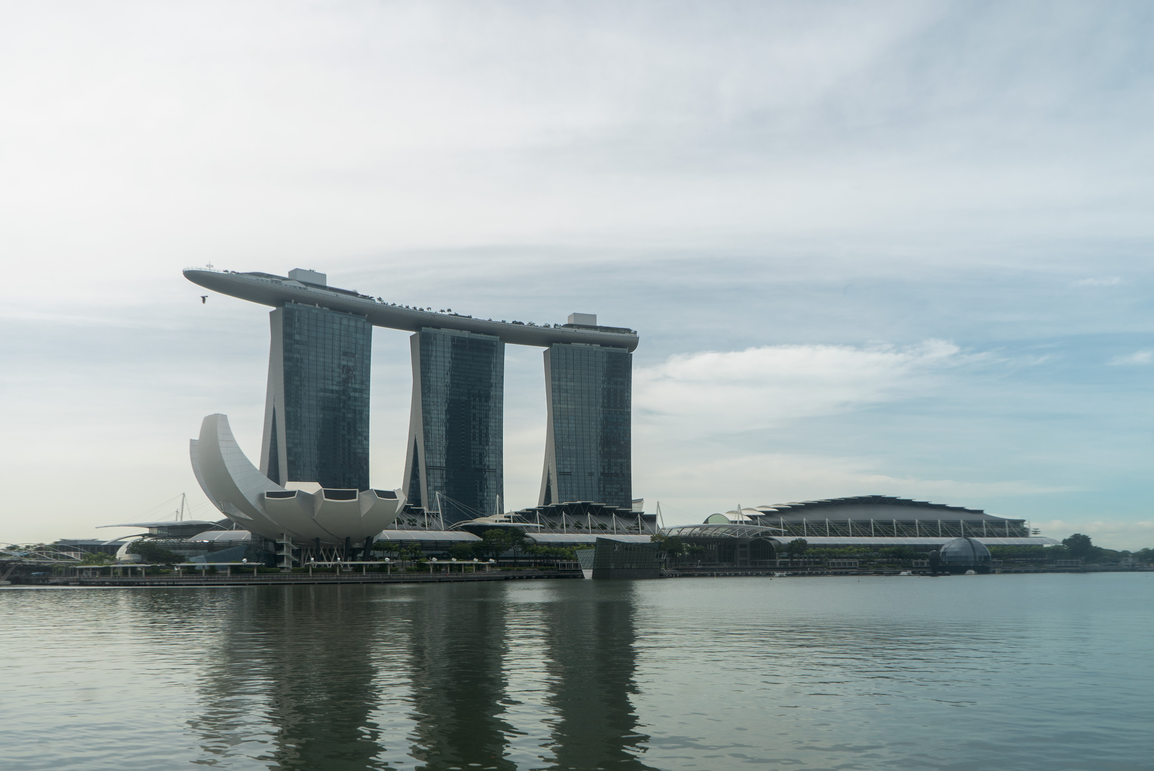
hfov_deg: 63.6
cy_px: 386
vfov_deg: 45.0
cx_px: 577
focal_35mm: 29
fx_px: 930
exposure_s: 1/640
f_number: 7.1
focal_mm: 29
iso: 125
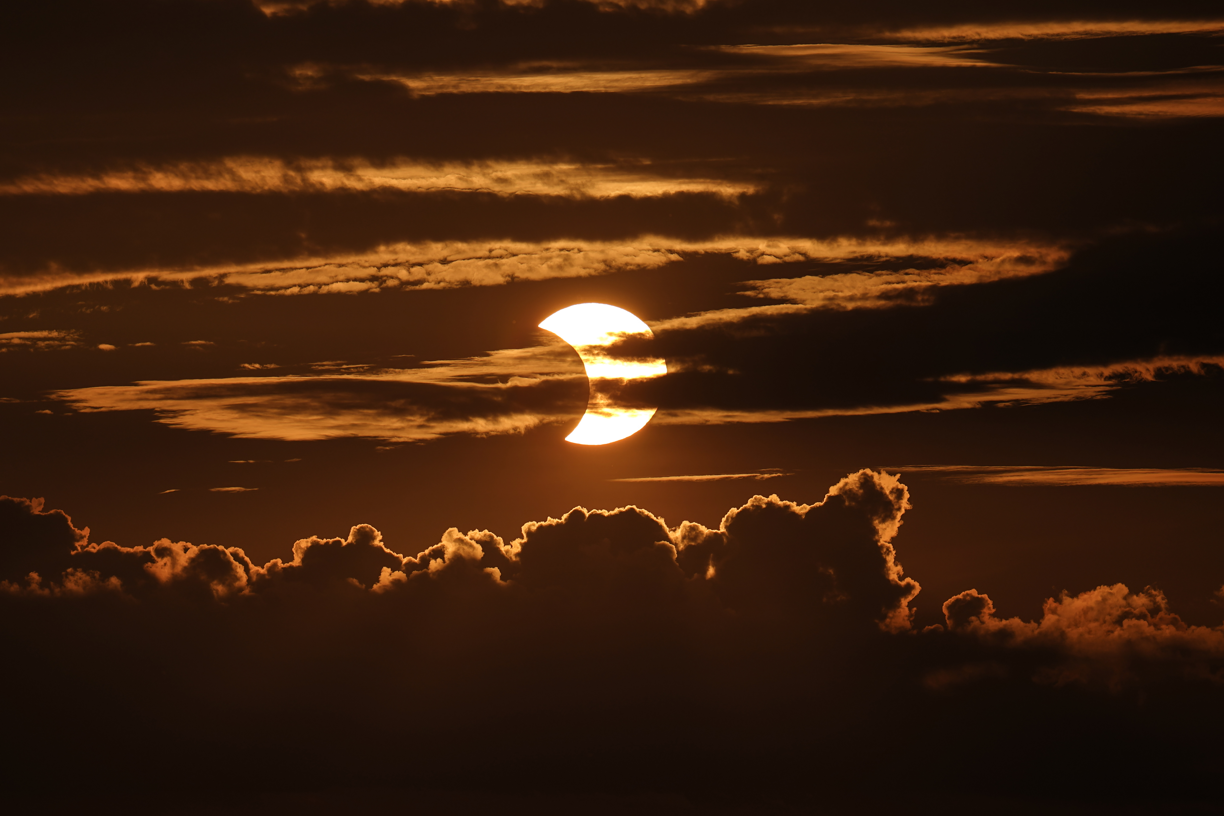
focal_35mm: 400
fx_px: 13599
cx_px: 612
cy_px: 408
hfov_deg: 5.2
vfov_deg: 3.4
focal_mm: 400
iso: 50
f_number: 2.8
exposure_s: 1/6400
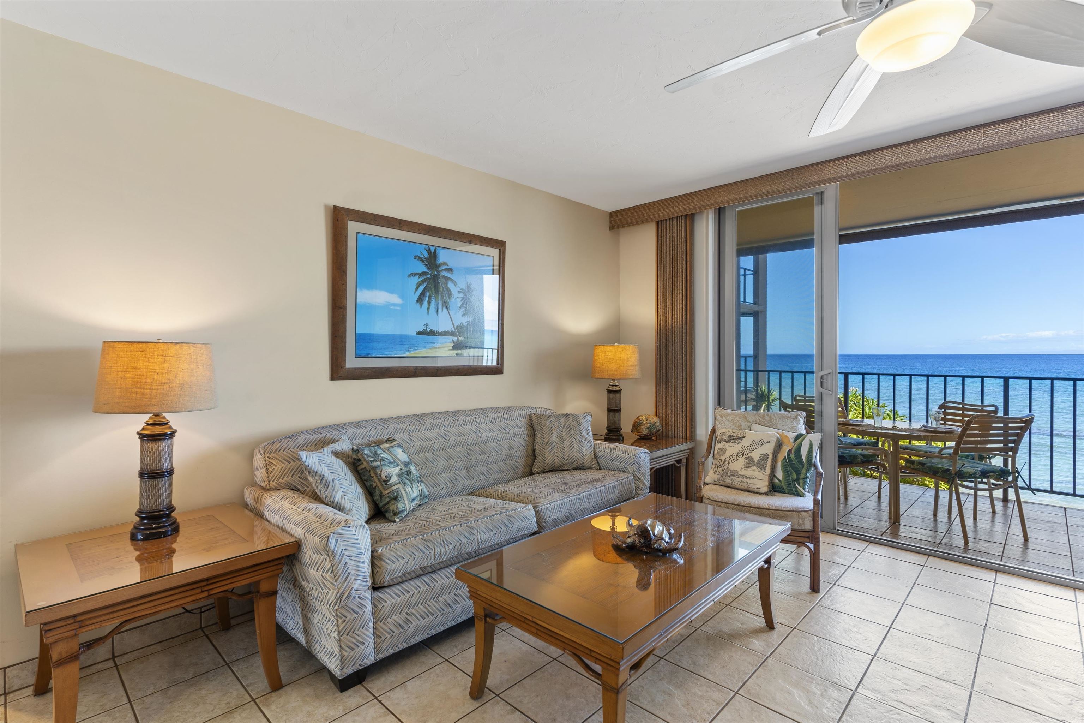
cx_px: 542
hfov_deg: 93.3
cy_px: 362
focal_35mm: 17
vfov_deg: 70.4
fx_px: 512
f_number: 7.1
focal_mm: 17
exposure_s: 1/2
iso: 100
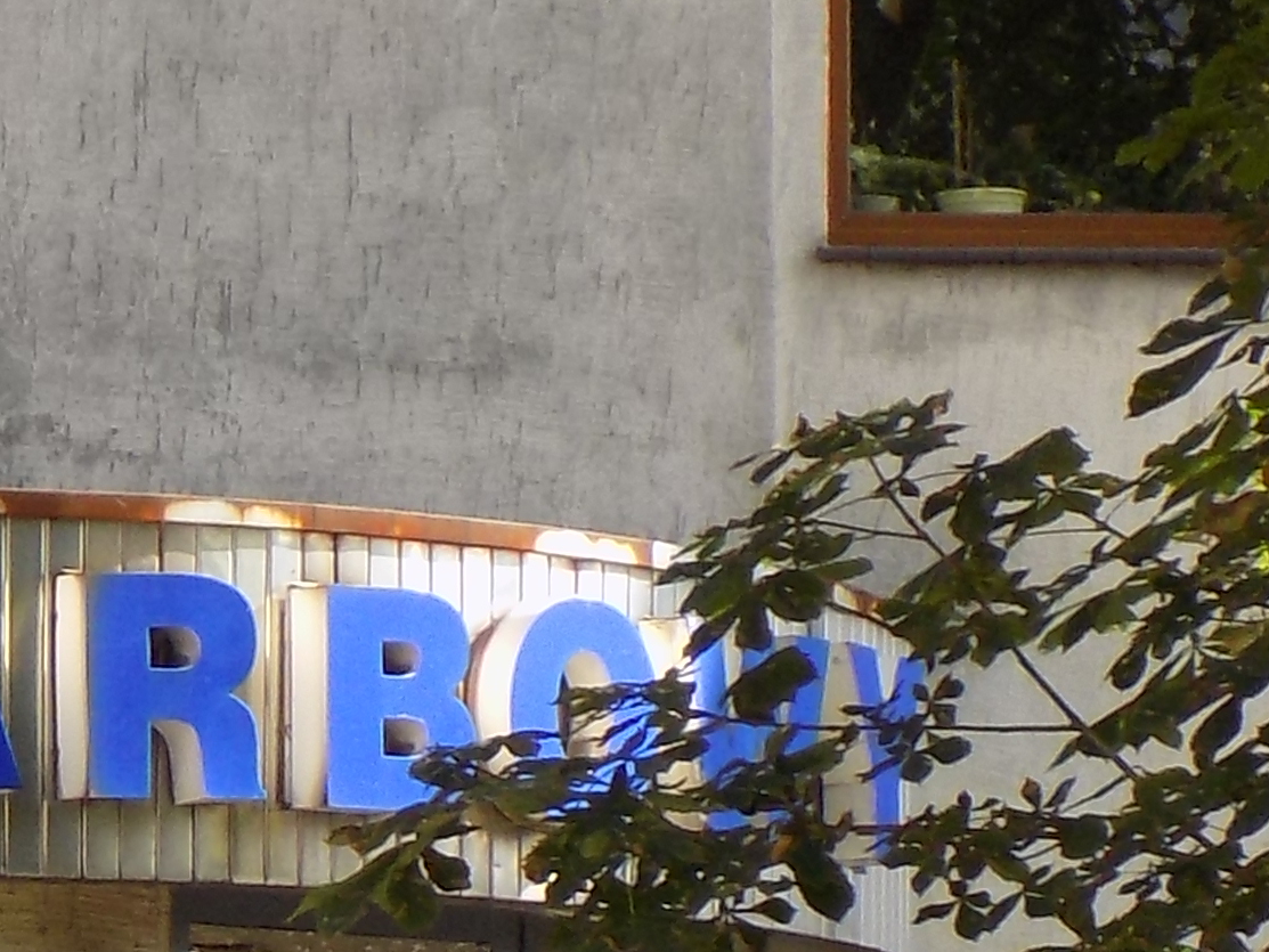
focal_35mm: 273
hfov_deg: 7.1
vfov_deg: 5.4
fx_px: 10009
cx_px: -586
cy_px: 1506
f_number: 4
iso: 80
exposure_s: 1/160
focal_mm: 10.5
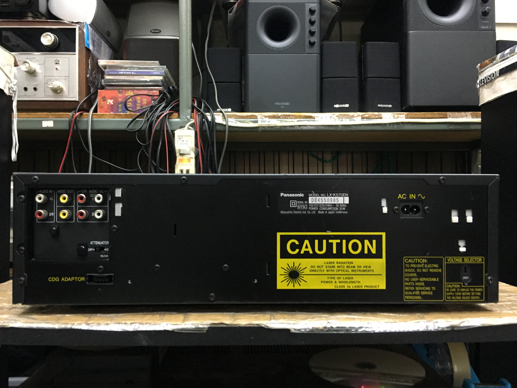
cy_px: 194
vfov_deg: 48.2
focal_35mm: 29
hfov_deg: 61.7
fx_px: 433
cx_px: 258
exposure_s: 1/10
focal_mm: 4.15
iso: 100
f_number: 2.2
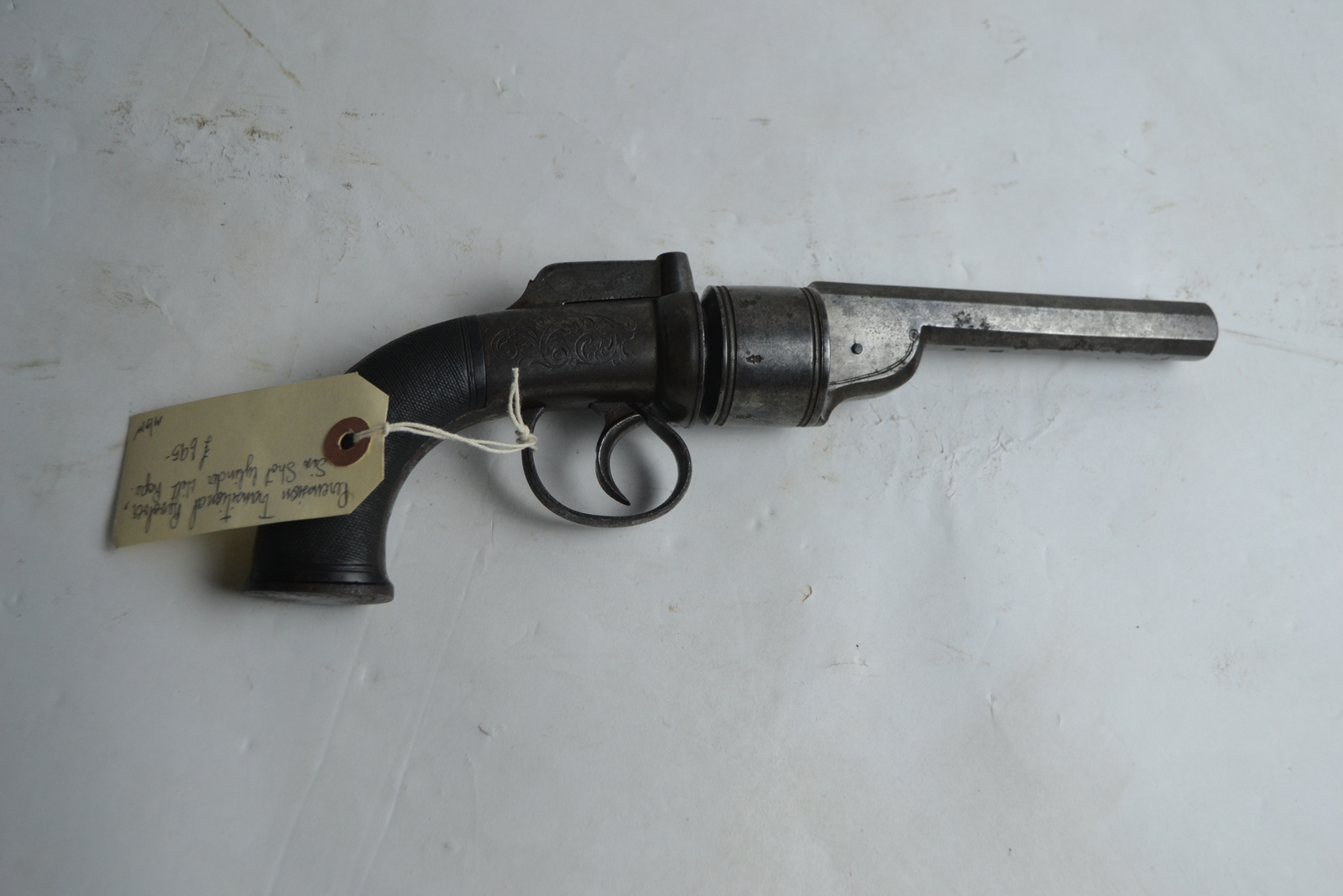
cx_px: 672
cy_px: 448
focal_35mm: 42
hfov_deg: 46.4
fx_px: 1567
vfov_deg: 31.9
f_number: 4.5
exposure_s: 1/30
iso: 400
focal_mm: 28
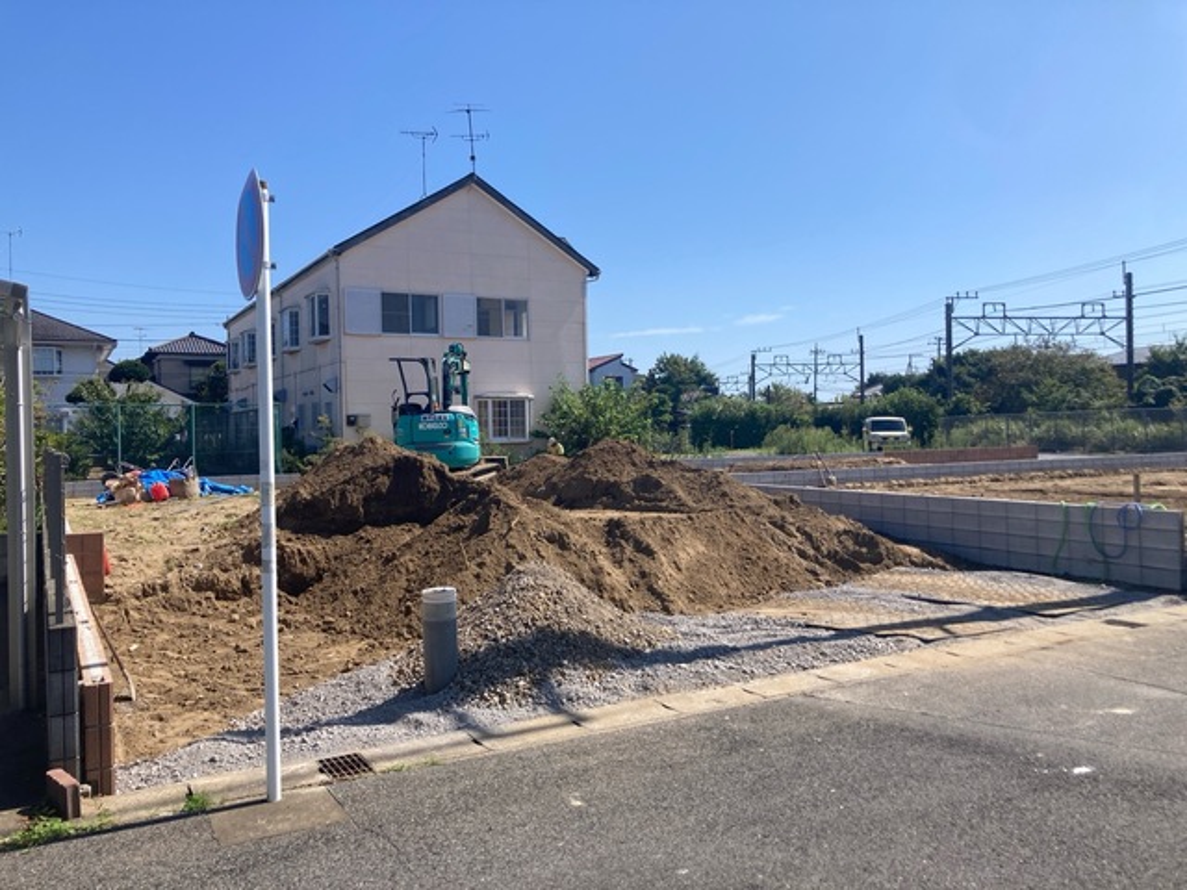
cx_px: 594
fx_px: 960
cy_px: 445
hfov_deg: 63.4
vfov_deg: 49.7
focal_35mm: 28
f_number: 1.8
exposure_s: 1/2315
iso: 20
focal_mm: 3.99
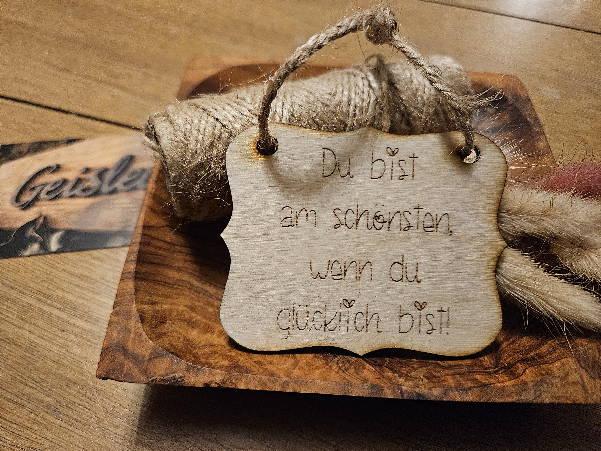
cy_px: 226
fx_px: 399
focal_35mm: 23
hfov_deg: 73.9
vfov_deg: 58.9
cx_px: 300
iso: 640
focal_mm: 5.4
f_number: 1.8
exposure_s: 1/50
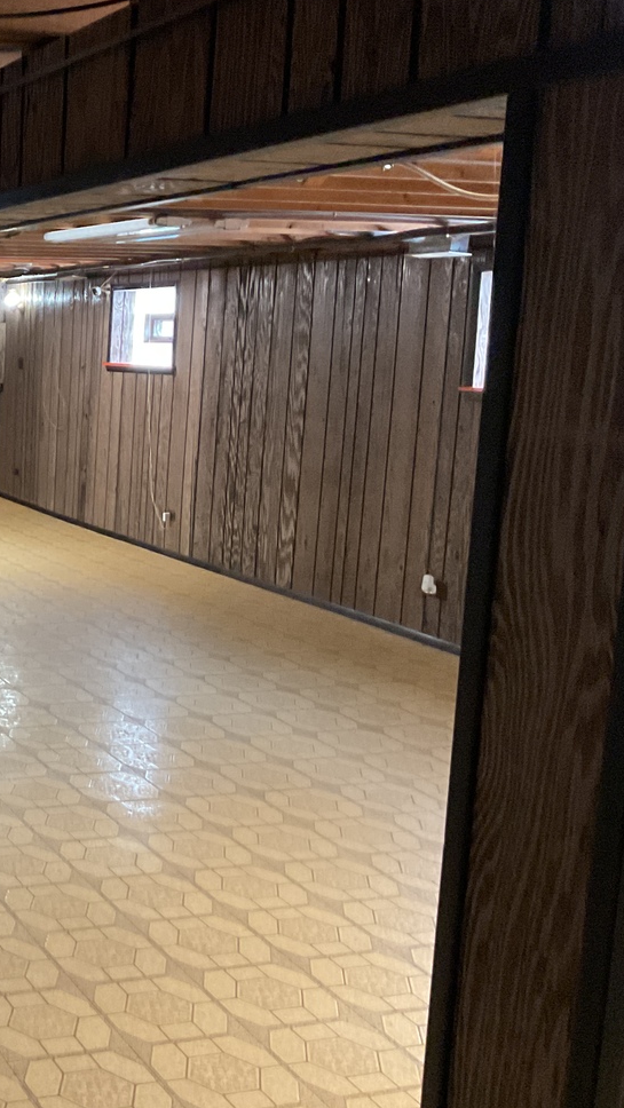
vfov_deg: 43.7
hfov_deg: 22.8
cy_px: 528
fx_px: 1382
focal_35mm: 47
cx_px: -175
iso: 400
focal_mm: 3
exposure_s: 1/30
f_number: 1.8
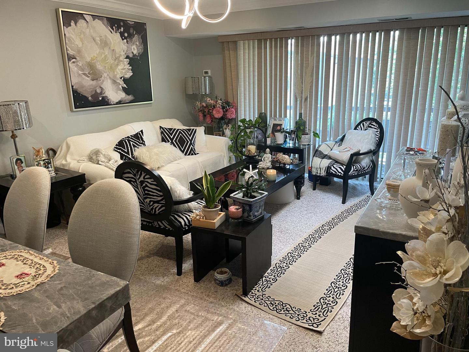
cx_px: 234
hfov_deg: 67.3
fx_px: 352
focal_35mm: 26
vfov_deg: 53.1
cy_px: 176
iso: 125
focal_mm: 4.2
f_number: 1.6
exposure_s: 1/60
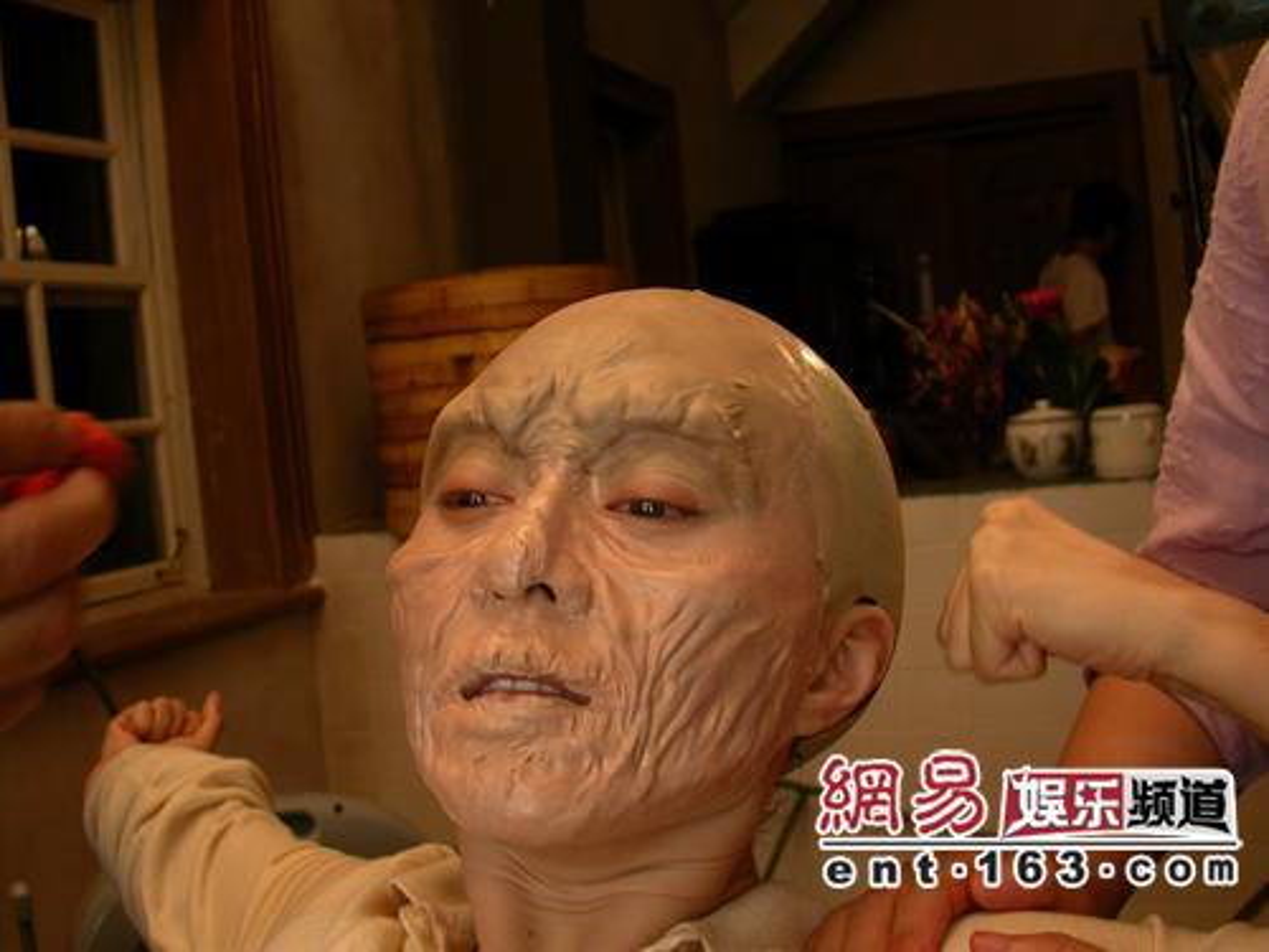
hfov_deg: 49.0
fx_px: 1393
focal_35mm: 38
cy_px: 476
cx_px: 634
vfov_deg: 37.7
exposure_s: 1/41
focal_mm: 7.85
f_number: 2.6
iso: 100
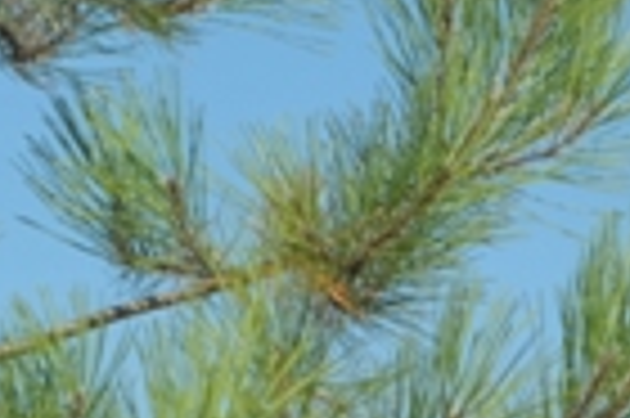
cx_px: 788
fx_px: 5104
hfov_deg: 7.0
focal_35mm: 292
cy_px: 924
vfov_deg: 4.6
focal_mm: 40
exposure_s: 1/500
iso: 200
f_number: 11
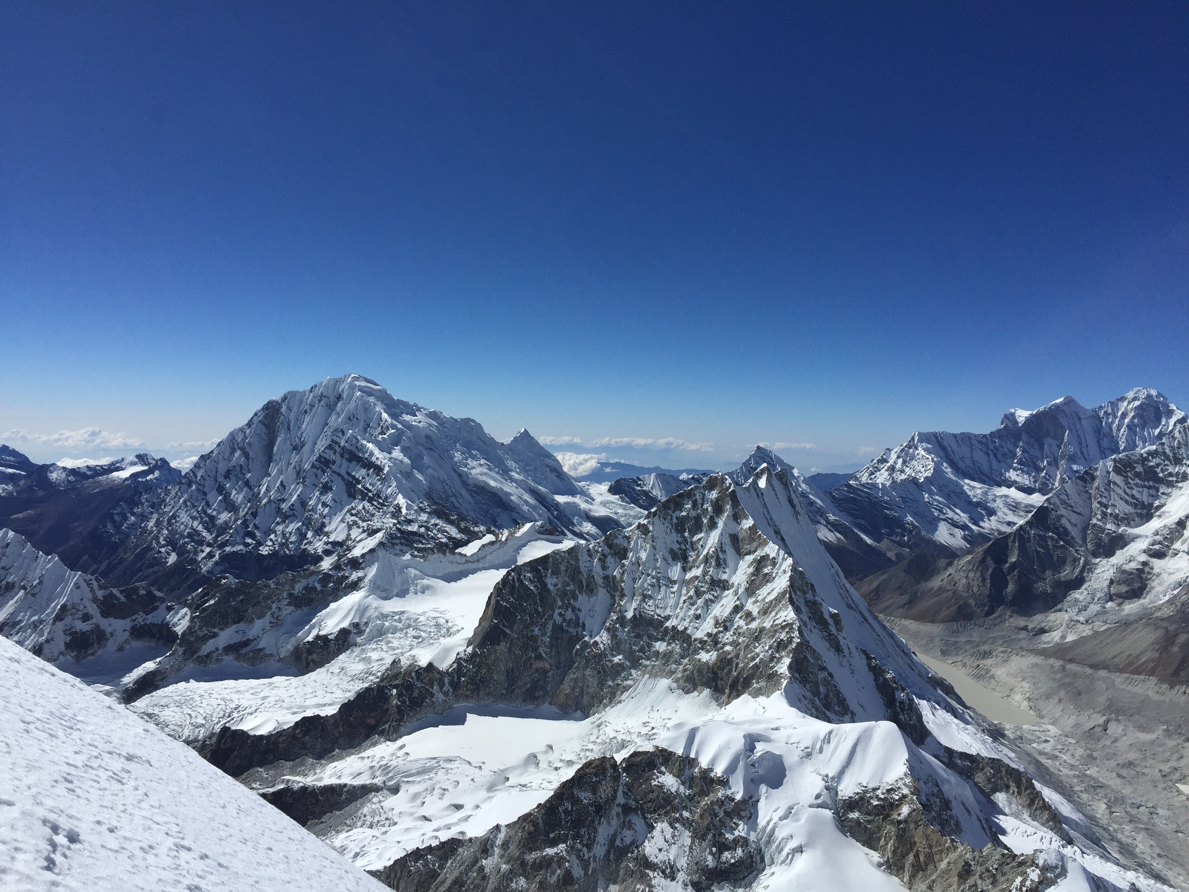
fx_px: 996
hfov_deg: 61.7
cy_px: 446
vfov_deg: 48.2
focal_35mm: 29
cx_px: 594
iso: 32
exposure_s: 1/7937
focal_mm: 4.15
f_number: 2.2
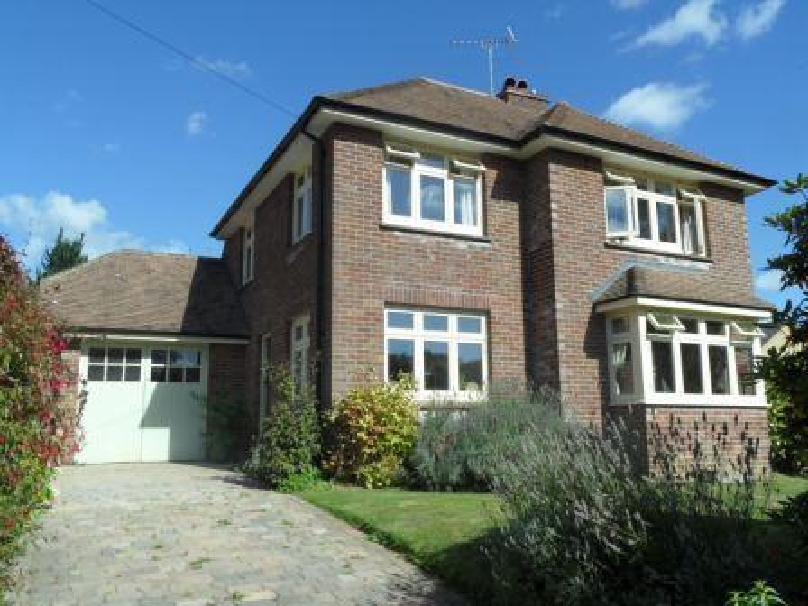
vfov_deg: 49.7
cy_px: 303
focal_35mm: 28
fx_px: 654
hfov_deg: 63.4
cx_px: 404
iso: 80
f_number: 4.8
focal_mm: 4.6
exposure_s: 1/500
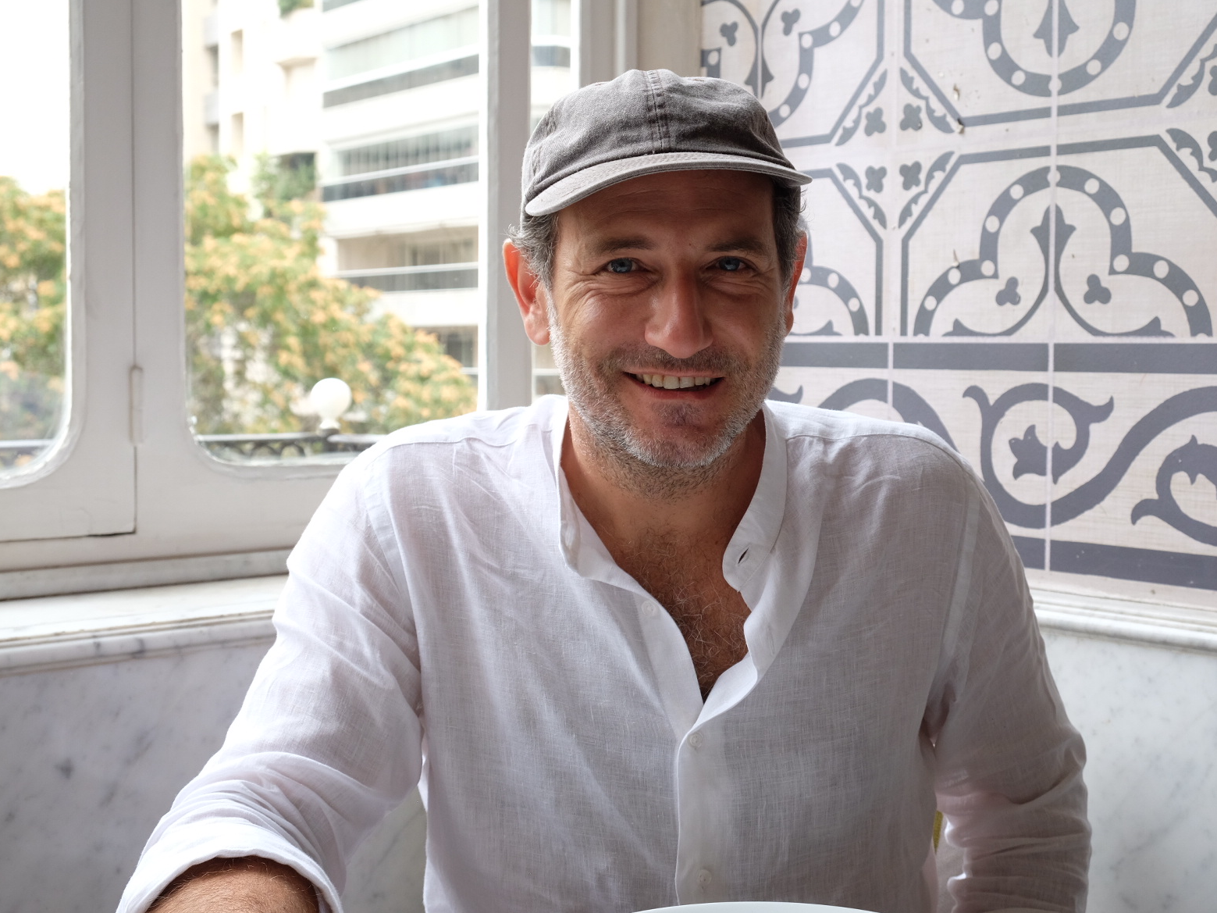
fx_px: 1617
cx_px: 683
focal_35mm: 46
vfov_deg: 31.5
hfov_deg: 41.2
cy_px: 451
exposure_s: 1/125
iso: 800
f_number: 5.6
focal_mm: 27.7
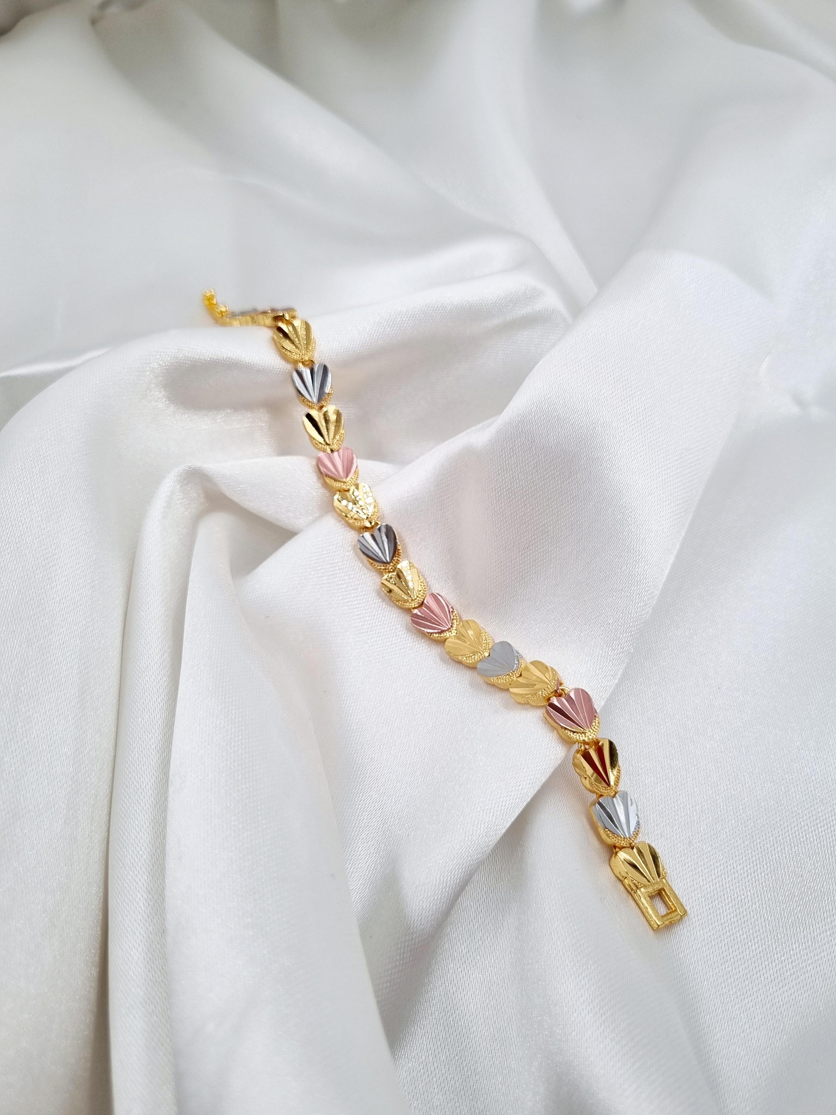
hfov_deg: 53.1
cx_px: 418
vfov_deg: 67.3
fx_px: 837
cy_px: 558
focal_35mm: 26
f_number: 1.8
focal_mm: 5.4
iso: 50
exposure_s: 1/1250
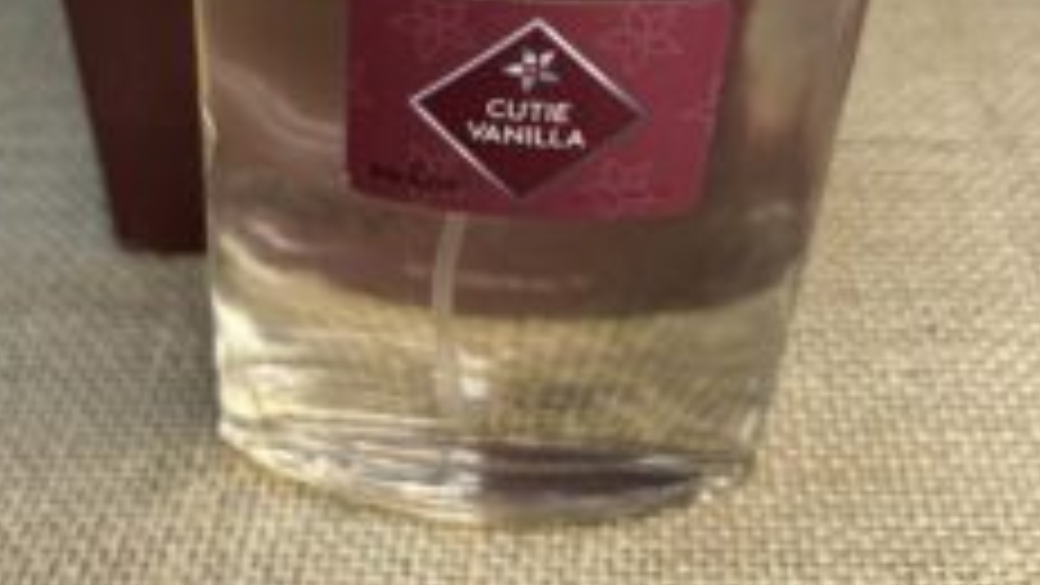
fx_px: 1351
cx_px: 392
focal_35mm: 49
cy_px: -162
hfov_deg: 41.8
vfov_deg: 22.1
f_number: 1.5
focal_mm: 5.7
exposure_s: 1/100
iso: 50
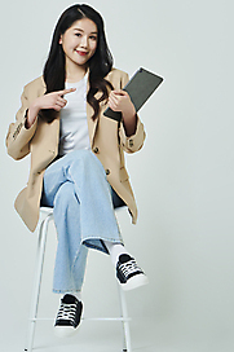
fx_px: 1005
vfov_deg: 19.8
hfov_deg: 13.3
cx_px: 80
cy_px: 146
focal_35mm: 103
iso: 100
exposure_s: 1/125
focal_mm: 70
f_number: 11
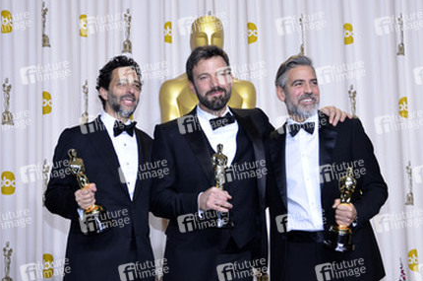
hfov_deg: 24.8
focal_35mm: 82
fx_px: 962
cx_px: 216
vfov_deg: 16.6
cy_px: 147
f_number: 6.3
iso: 500
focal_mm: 52
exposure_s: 1/250
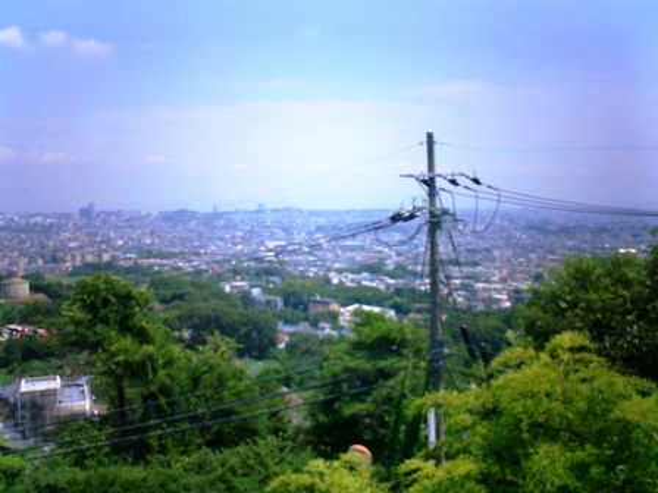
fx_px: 703
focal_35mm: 37
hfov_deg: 50.1
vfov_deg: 38.7
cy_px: 246
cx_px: 329
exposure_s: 1/1000
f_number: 3.5
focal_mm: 5.6
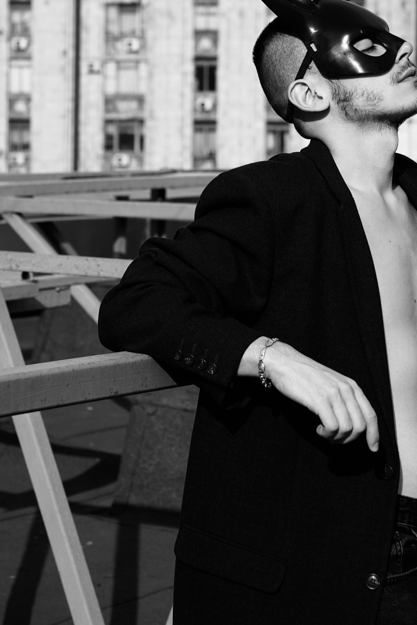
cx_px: 219
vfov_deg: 14.3
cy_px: 84
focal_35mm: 142
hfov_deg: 9.7
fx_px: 2467
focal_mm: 75
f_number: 7.1
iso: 100
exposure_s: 1/500
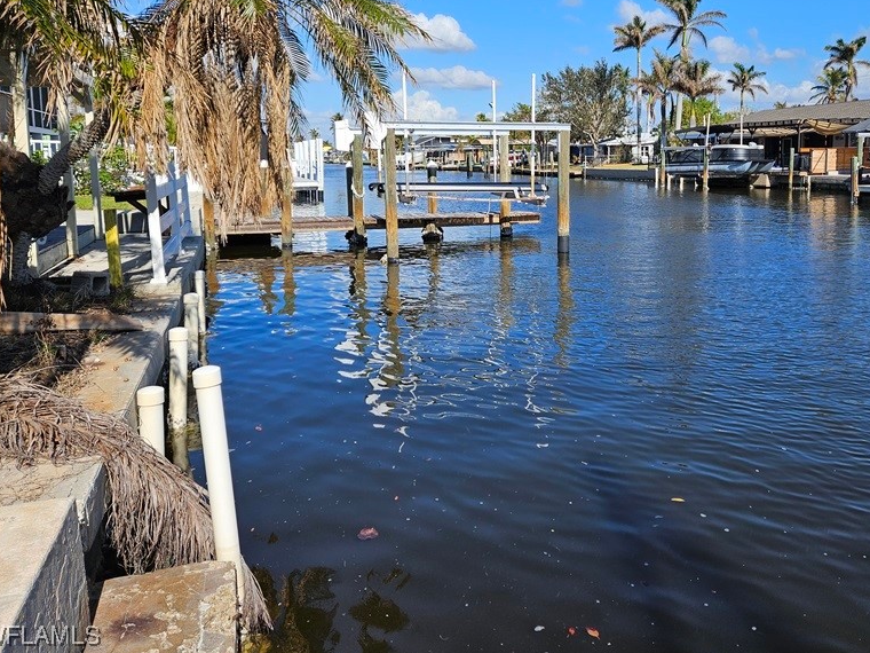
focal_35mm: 31
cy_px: 221
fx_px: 779
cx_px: 546
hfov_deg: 57.6
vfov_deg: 44.8
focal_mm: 5.4
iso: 25
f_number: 1.8
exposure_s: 1/1983
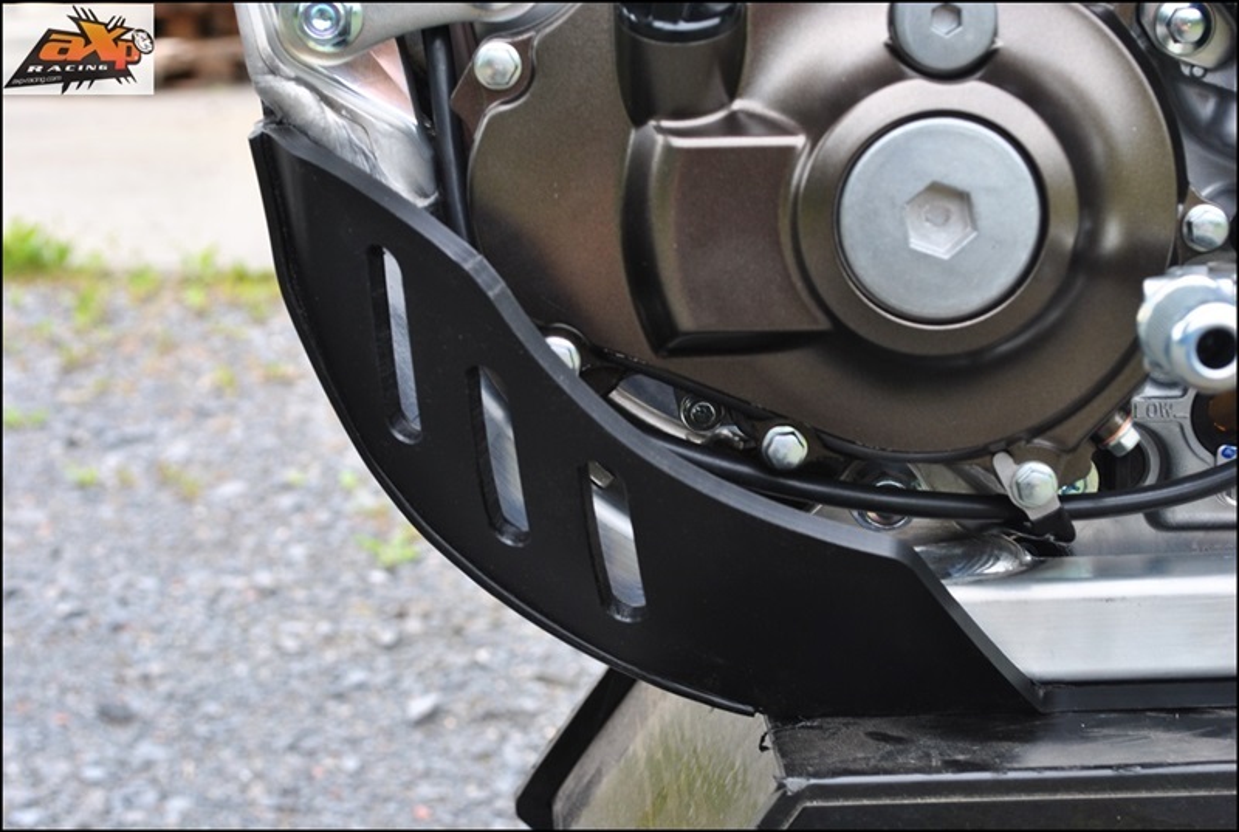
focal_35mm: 66
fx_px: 2276
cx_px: 620
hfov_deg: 30.5
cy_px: 416
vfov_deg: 20.7
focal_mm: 44
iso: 200
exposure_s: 1/80
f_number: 8
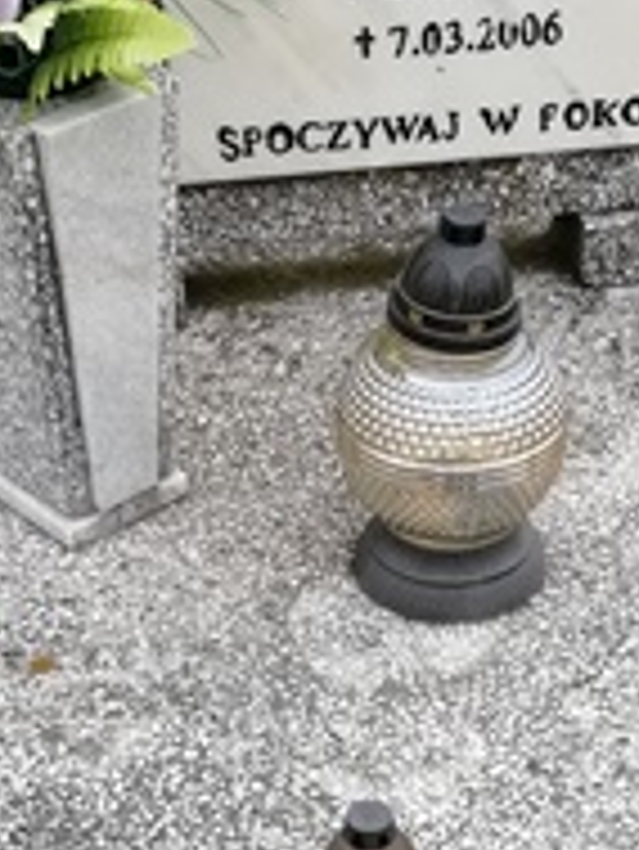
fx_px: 2163
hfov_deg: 16.8
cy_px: 886
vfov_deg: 21.3
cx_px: 418
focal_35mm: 88
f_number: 2.2
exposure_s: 1/672
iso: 50
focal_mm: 3.21
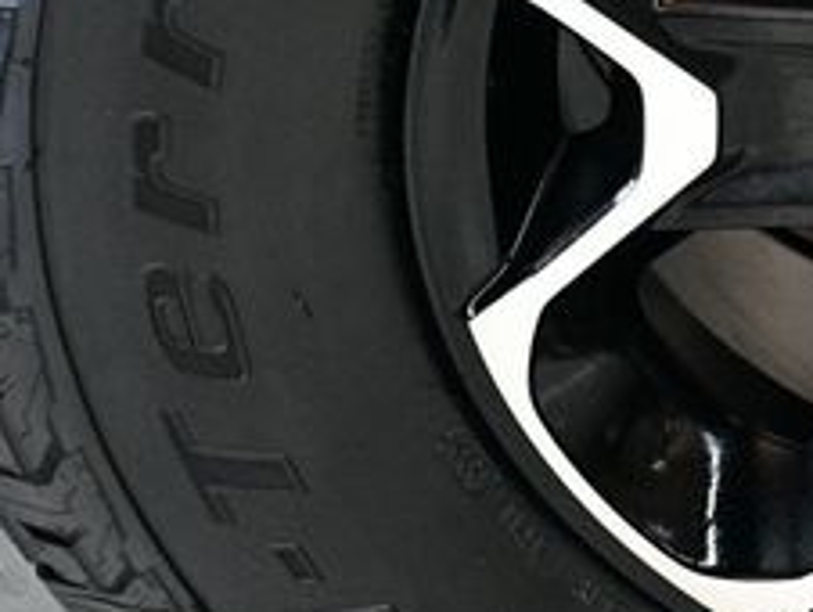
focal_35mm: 204
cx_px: 1119
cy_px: 104
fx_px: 4796
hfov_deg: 9.5
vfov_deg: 7.3
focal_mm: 50
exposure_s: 1/100
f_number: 4.8
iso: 3200
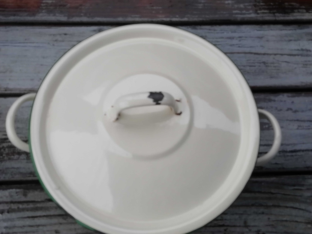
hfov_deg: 54.0
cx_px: 156
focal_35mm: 34
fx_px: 306
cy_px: 117
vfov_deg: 41.8
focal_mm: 3.21
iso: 50
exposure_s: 1/327
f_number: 2.2
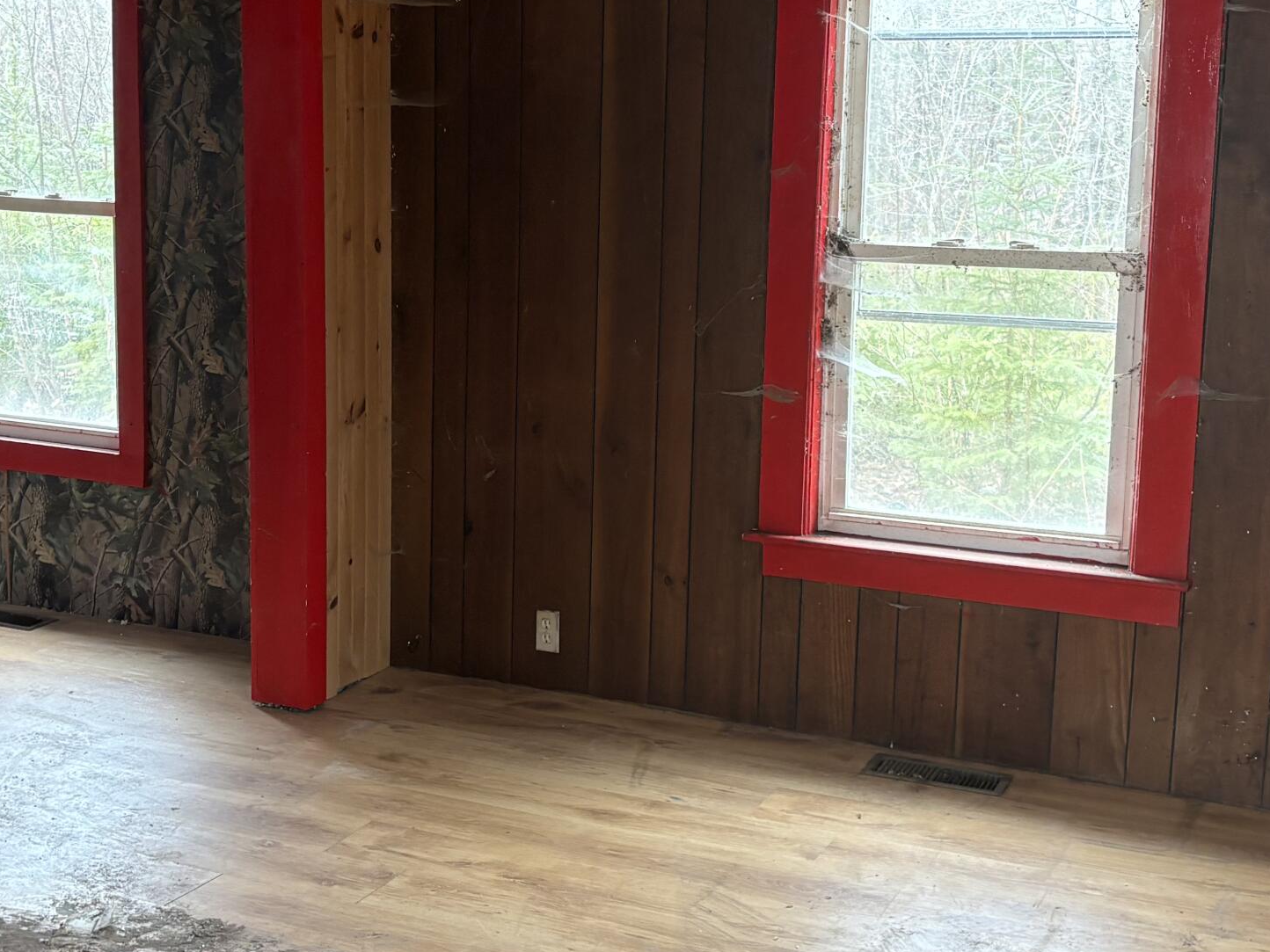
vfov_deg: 27.0
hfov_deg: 35.5
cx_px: 628
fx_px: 1981
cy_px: 440
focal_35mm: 54
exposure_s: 1/91
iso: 125
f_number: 1.6
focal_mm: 5.96
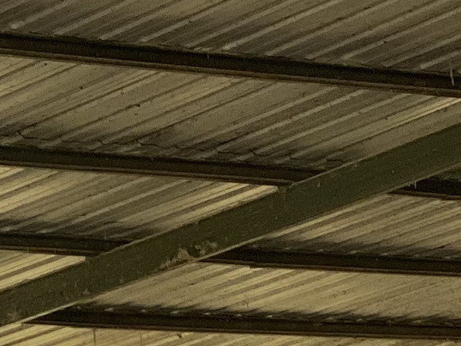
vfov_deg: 4.2
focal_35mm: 342
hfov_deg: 5.8
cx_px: 21
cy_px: 1056
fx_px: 4555
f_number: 2
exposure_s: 1/122
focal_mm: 6
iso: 80
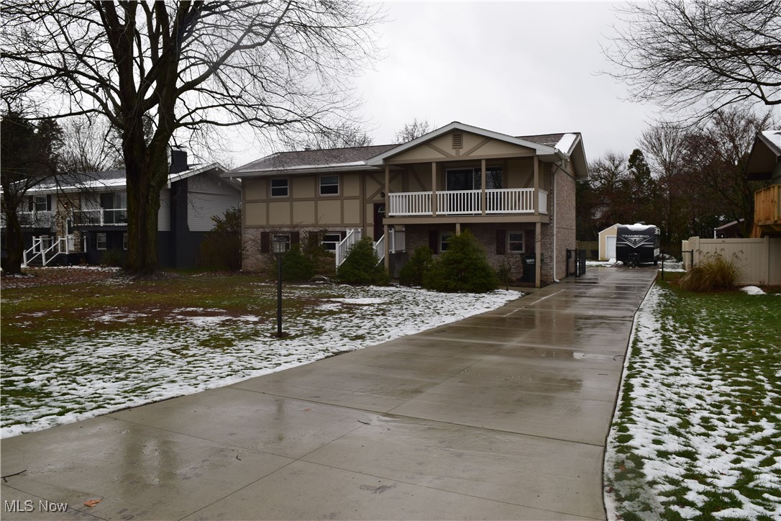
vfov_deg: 47.9
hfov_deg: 67.4
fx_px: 586
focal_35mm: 27
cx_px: 390
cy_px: 260
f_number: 9
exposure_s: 1/100
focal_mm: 18
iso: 400
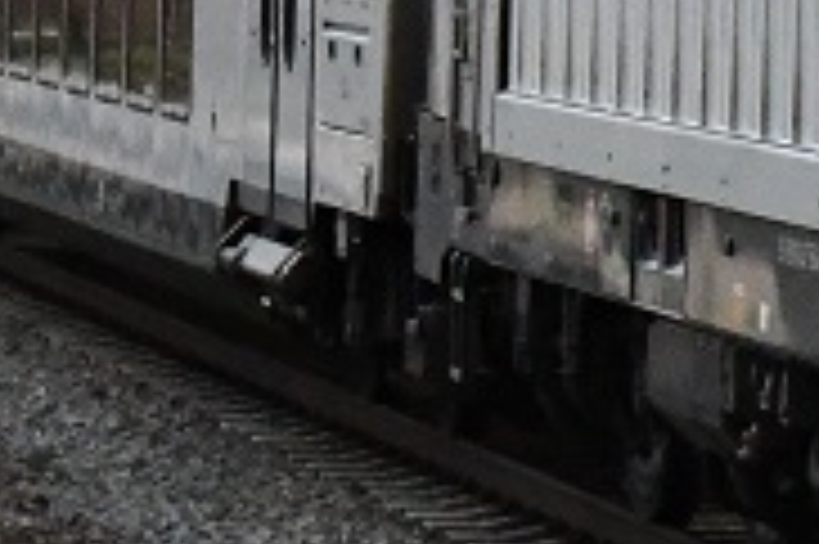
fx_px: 10796
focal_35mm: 475
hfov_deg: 4.3
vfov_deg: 2.9
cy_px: -144
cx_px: 1138
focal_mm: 48
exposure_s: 1/400
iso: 8000
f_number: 14
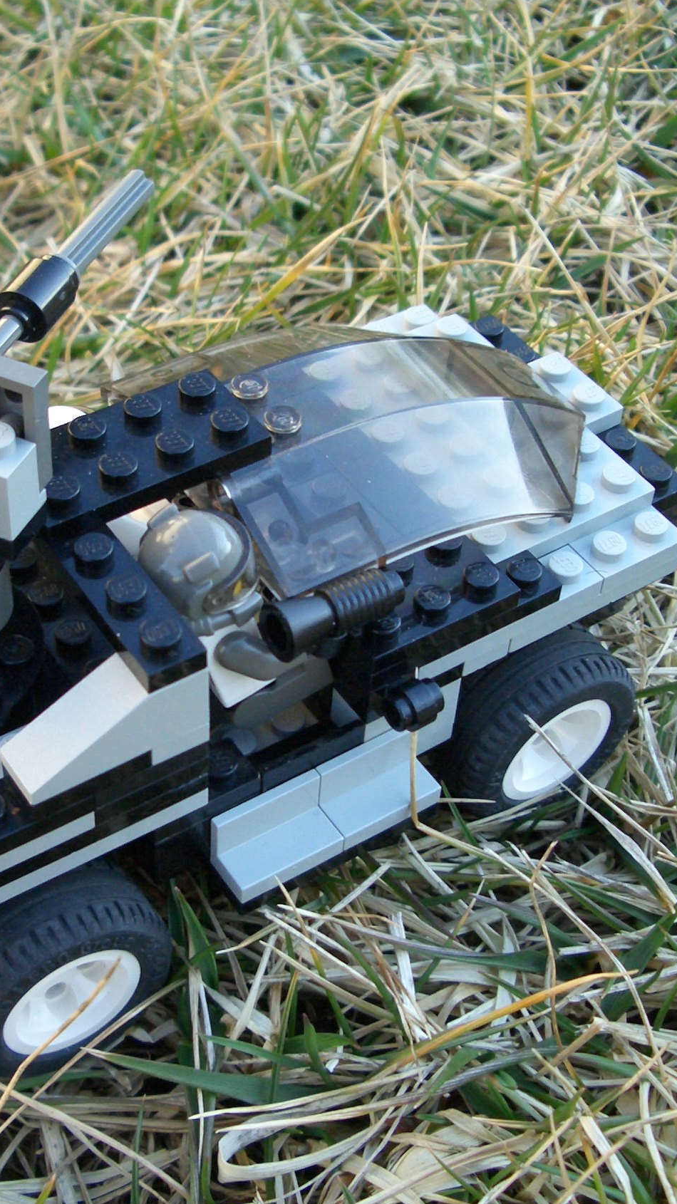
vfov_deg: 39.9
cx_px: 226
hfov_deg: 22.9
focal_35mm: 52
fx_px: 1660
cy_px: 597
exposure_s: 1/125
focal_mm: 5.8
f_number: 2.6
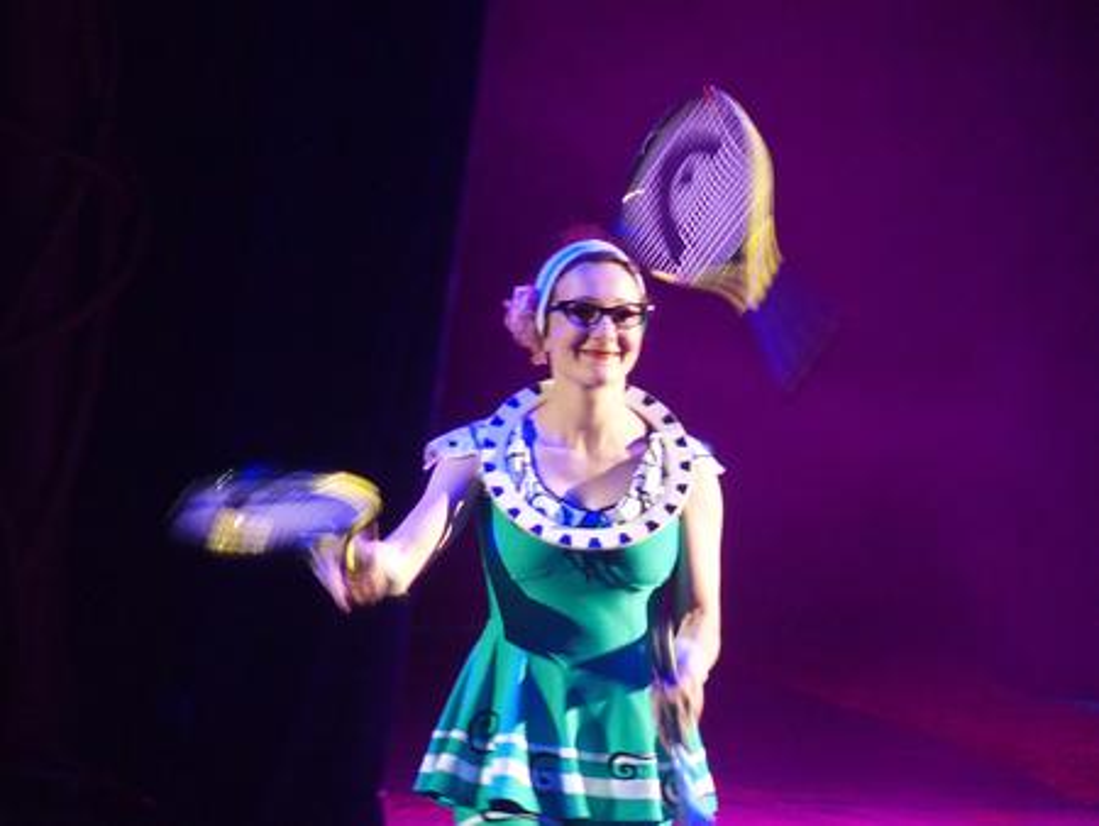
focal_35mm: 300
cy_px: 413
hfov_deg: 6.6
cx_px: 550
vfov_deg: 5.0
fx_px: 9530
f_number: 2.8
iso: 1600
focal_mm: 64.3
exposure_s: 1/30
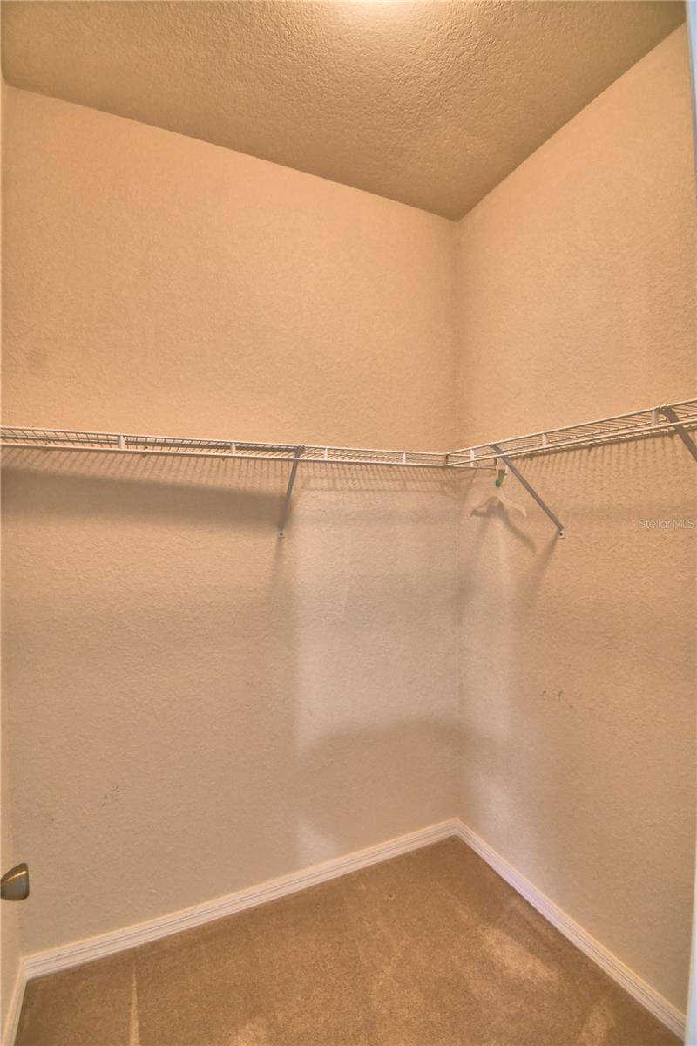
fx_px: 436
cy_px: 523
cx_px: 348
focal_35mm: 15
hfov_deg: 77.3
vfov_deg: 100.4
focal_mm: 10
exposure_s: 1/30
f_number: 4.5
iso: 560
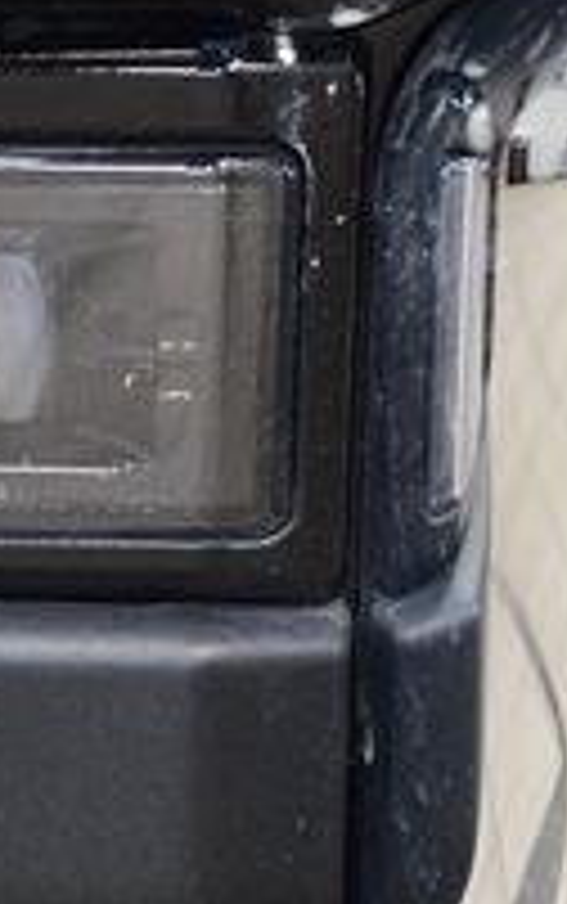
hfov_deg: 3.9
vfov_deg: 6.2
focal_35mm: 341
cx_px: -32
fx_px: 8413
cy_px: 394
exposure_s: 1/30
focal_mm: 70
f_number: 5
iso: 1600
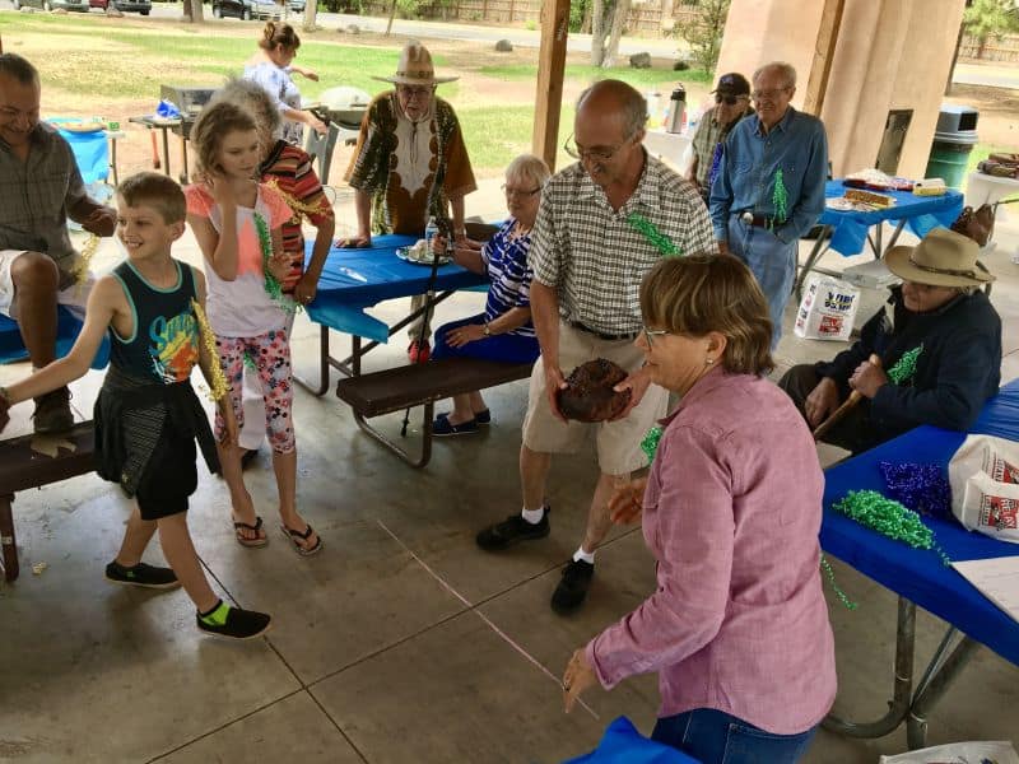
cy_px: 382
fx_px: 854
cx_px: 510
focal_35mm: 29
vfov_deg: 48.2
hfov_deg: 61.7
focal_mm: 4.15
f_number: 2.2
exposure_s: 1/281
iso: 25
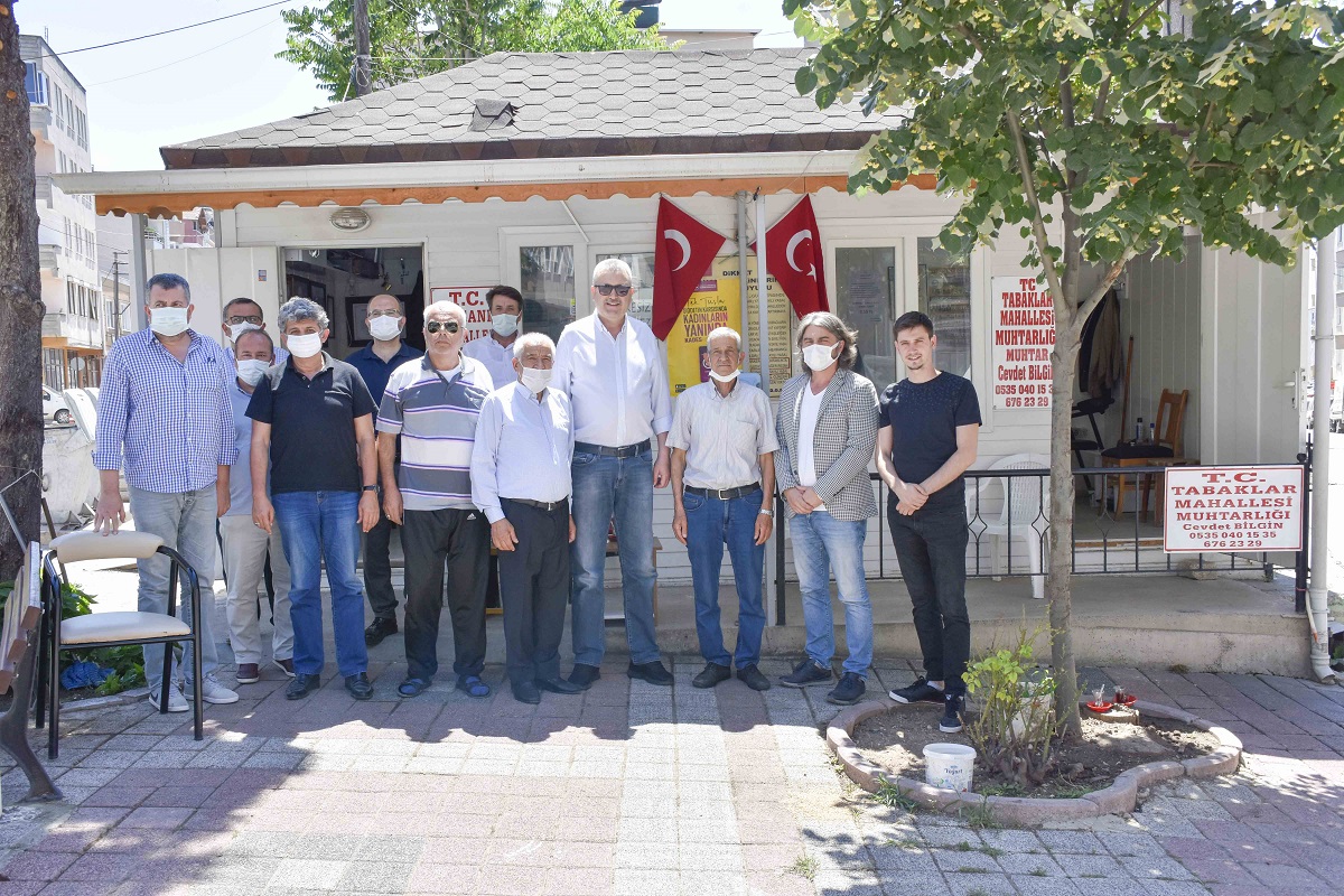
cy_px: 448
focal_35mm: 34
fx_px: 1288
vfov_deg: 38.4
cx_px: 672
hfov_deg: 55.1
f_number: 8
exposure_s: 1/500
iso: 360
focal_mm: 23
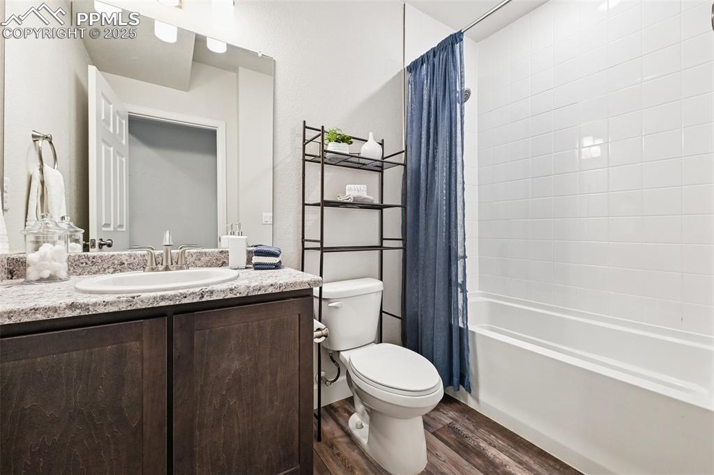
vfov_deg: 77.3
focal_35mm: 15
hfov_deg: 100.4
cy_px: 238
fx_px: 297
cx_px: 357
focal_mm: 15
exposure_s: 1/4
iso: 800
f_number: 11
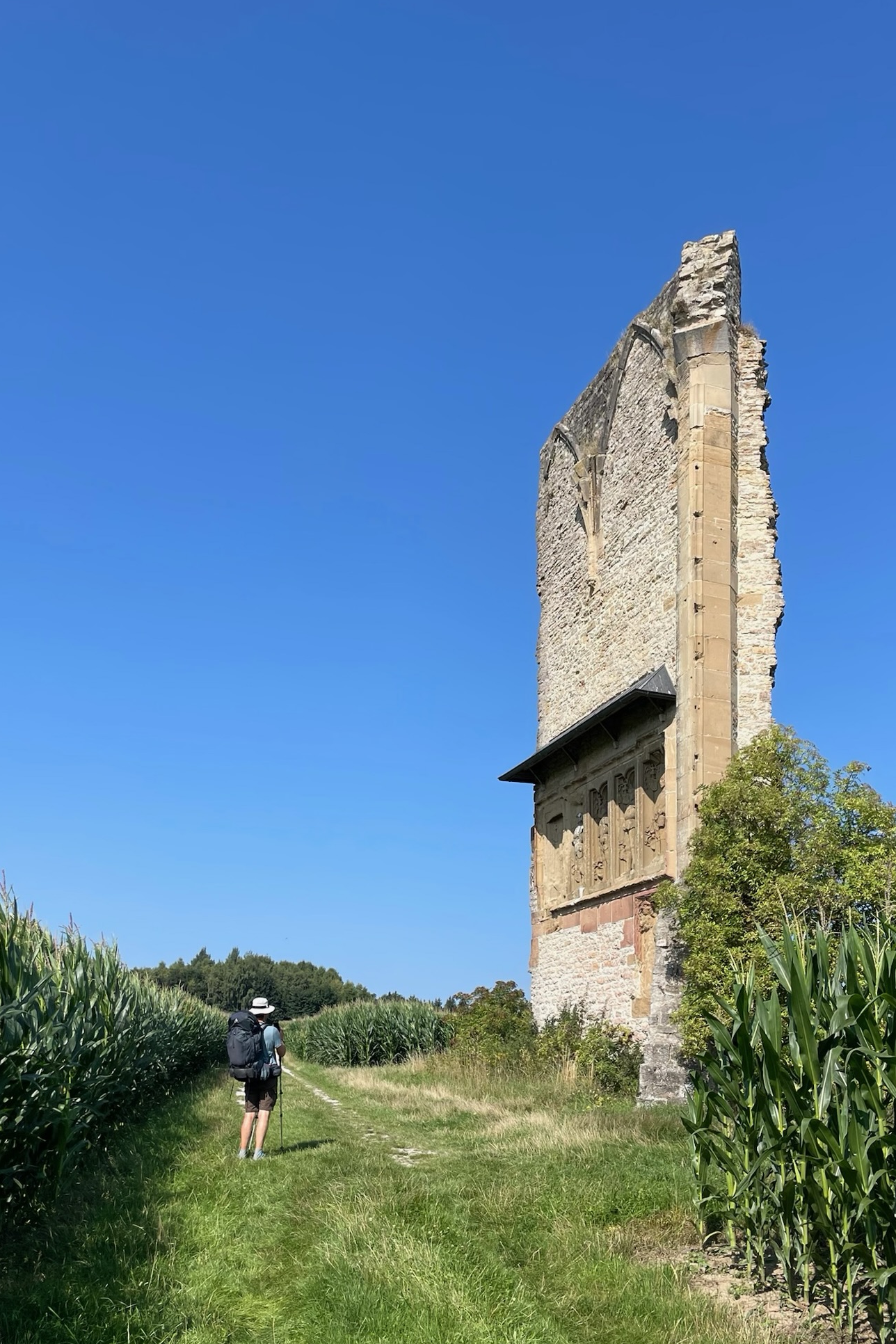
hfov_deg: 46.3
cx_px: 496
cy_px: 666
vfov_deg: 65.5
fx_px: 1045
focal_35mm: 28
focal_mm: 4.2
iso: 32
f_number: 1.6
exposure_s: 1/3401
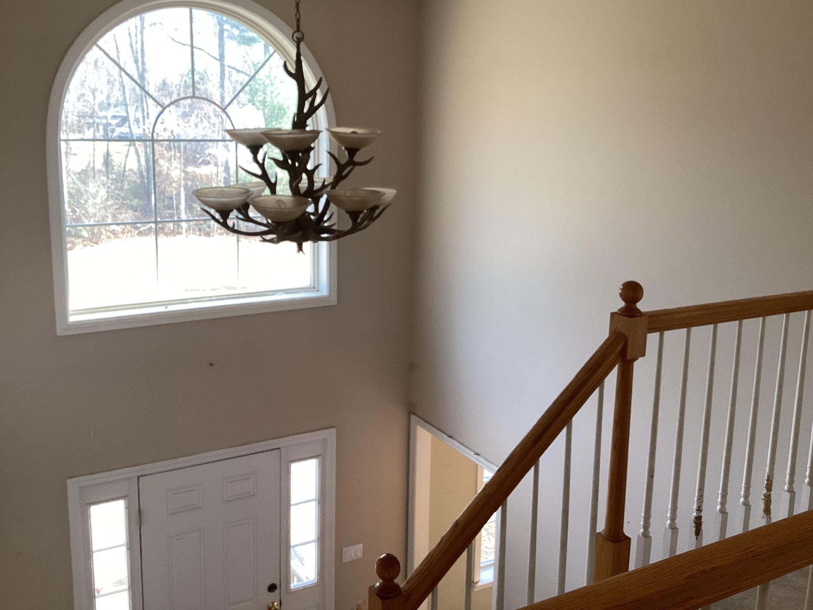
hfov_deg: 53.9
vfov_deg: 41.8
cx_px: 377
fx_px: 799
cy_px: 276
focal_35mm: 34
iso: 80
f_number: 2.4
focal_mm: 3.3
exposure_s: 1/120
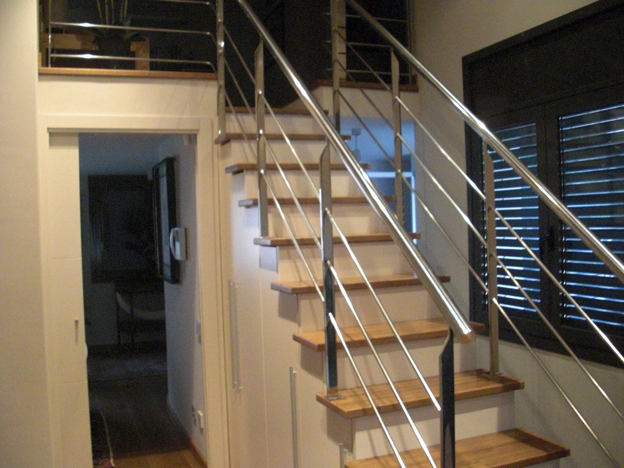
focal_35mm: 36
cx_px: 312
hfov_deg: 51.4
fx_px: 649
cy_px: 234
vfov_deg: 39.7
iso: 800
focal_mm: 6.3
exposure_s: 1/80
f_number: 2.8
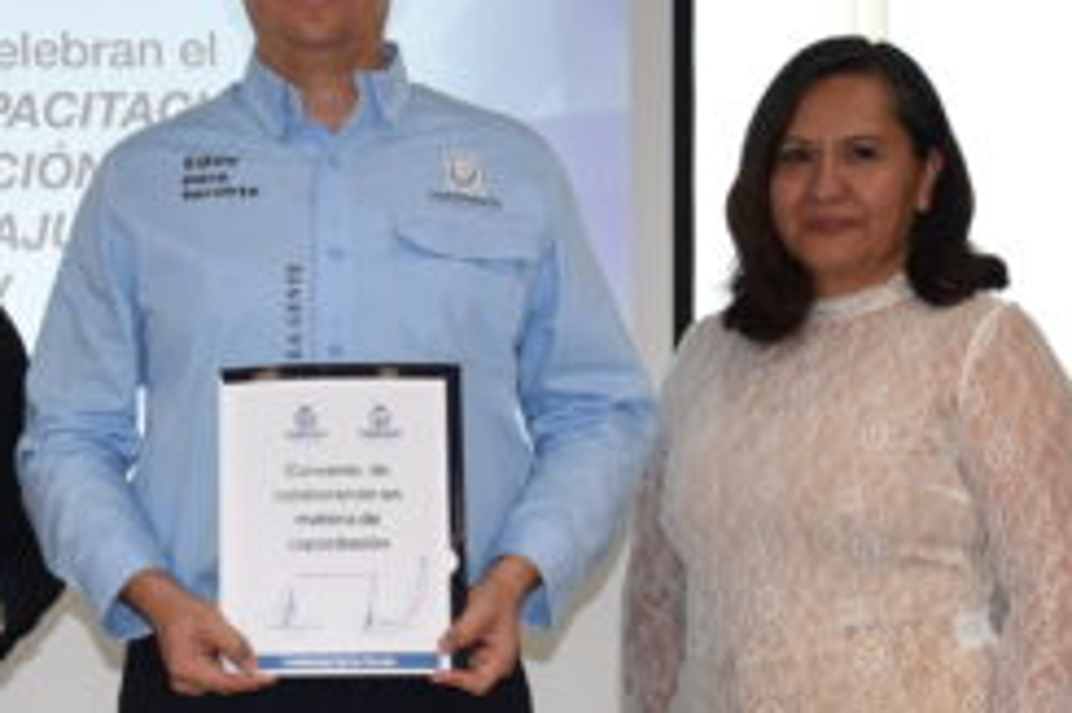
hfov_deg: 15.2
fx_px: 3987
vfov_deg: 10.2
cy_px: 477
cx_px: 118
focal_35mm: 134
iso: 640
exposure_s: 1/125
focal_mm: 32
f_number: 4.5
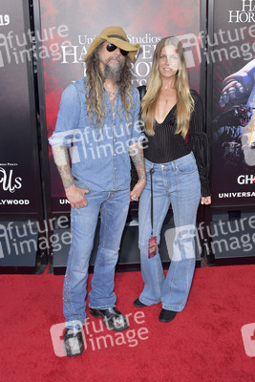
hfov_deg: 38.9
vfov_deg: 55.8
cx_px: 128
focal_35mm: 34
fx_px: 361
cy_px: 191
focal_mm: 34
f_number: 7.1
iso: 320
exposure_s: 1/250
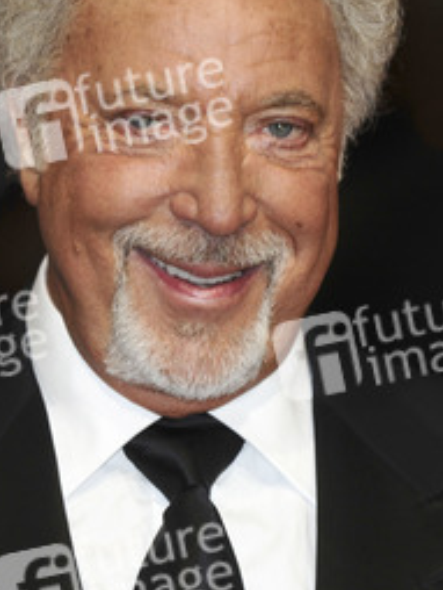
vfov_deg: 4.7
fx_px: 7150
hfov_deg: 3.5
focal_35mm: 420
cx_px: 182
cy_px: 230
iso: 320
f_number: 4.5
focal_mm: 185
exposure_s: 1/200
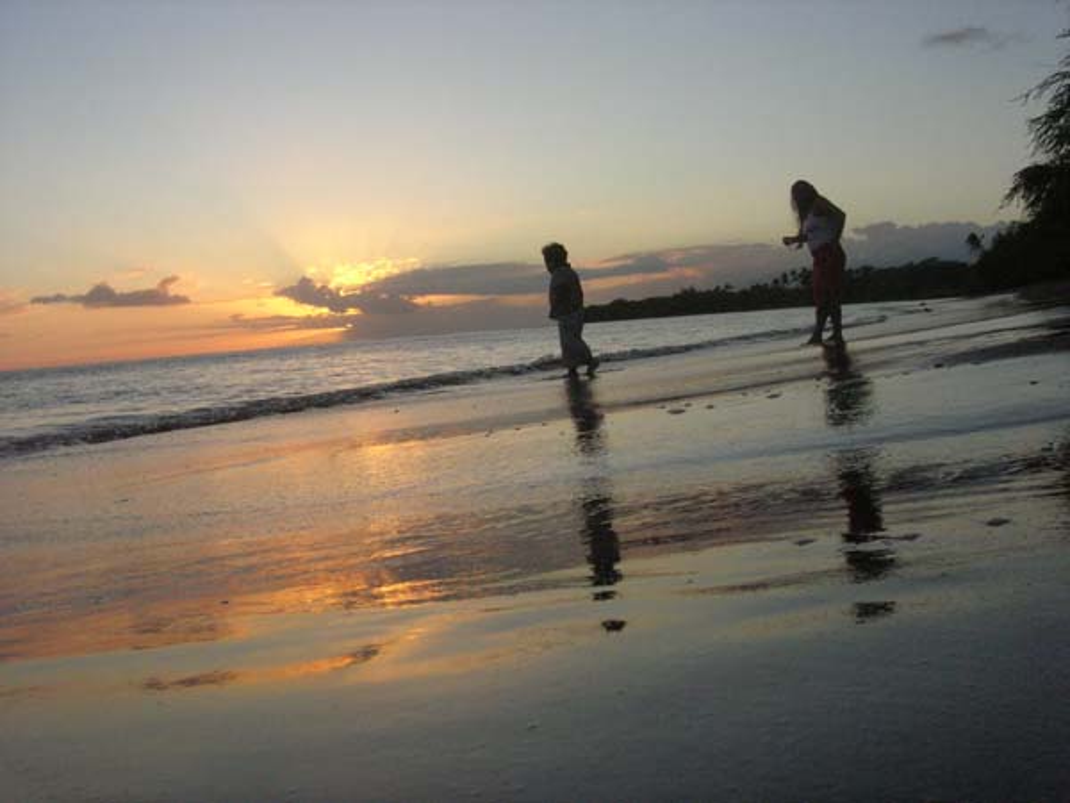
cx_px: 535
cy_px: 402
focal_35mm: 38
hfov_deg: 49.0
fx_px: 1175
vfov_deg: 37.7
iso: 400
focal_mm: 7.8
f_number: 4.8
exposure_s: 1/1276
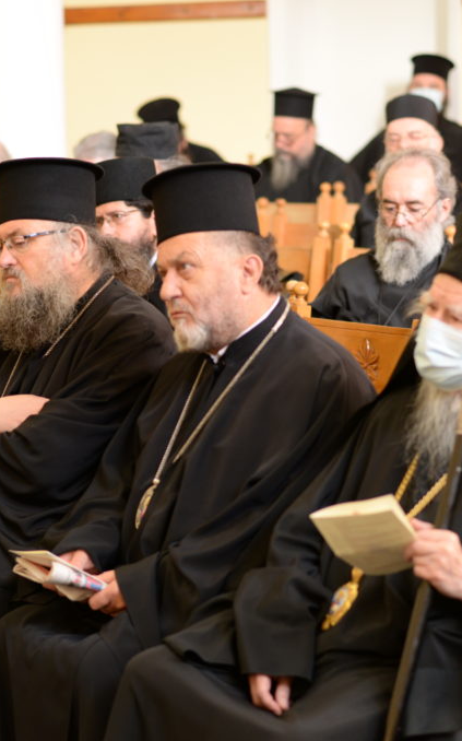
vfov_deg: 16.0
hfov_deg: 10.0
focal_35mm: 131
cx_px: 112
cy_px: 373
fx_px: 2642
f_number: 2.8
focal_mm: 85
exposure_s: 1/80
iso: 800
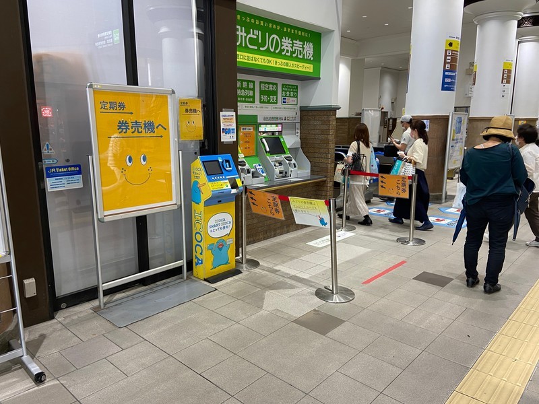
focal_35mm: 26
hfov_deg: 67.3
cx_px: 270
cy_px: 202
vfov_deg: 53.1
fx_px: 405
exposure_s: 1/60
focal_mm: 4.25
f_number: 1.8
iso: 80
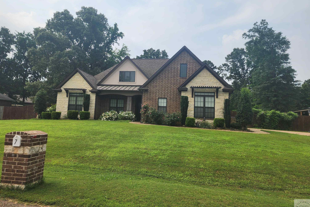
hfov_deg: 71.5
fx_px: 215
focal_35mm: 25
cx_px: 151
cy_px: 95
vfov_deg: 51.2
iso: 12
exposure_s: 1/1276
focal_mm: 6.4
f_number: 1.8
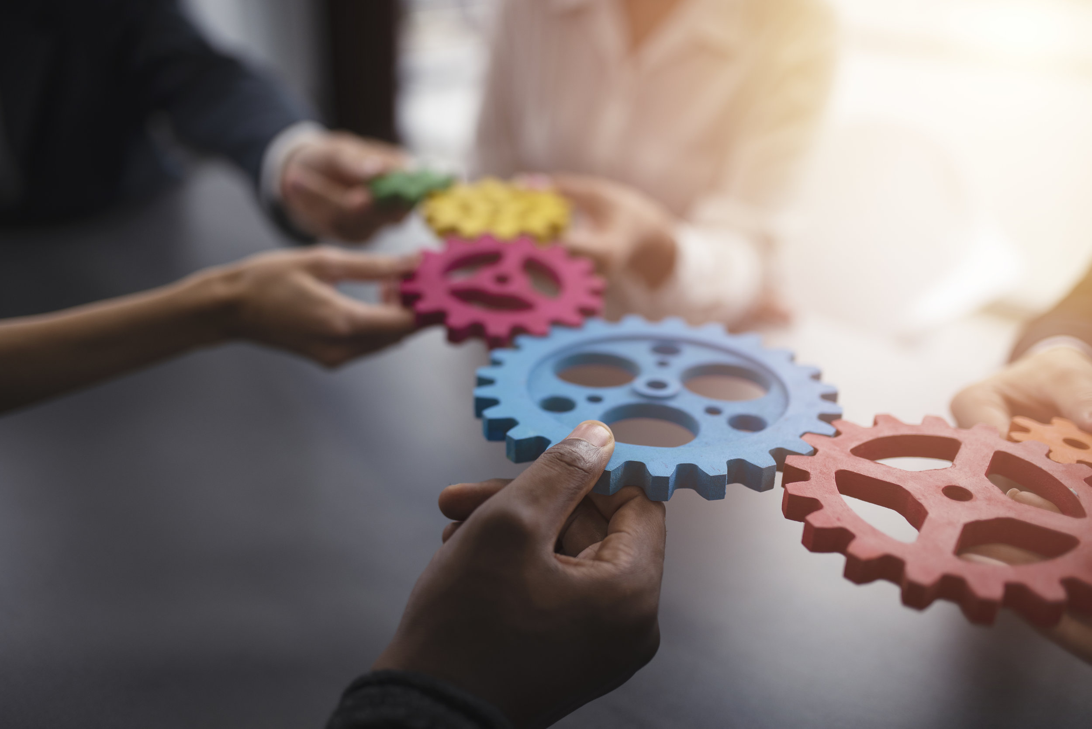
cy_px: 364
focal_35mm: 35
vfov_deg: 37.9
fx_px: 1062
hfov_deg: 54.4
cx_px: 546
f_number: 1.8
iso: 250
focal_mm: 35
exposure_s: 1/250
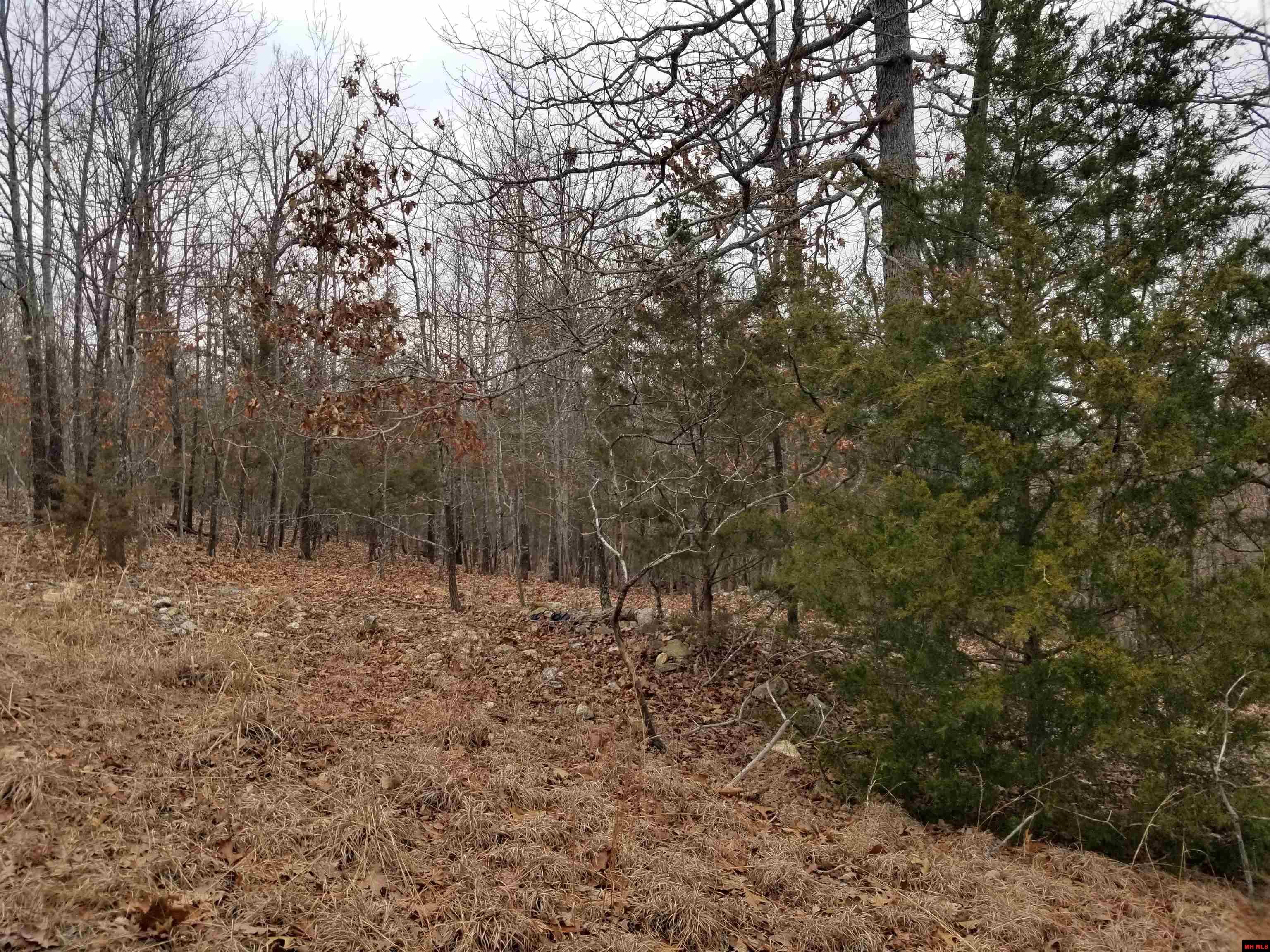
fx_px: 954
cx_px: 635
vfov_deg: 53.1
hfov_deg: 67.3
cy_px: 476
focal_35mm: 26
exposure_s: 1/546
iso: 50
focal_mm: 4.25
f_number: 1.7
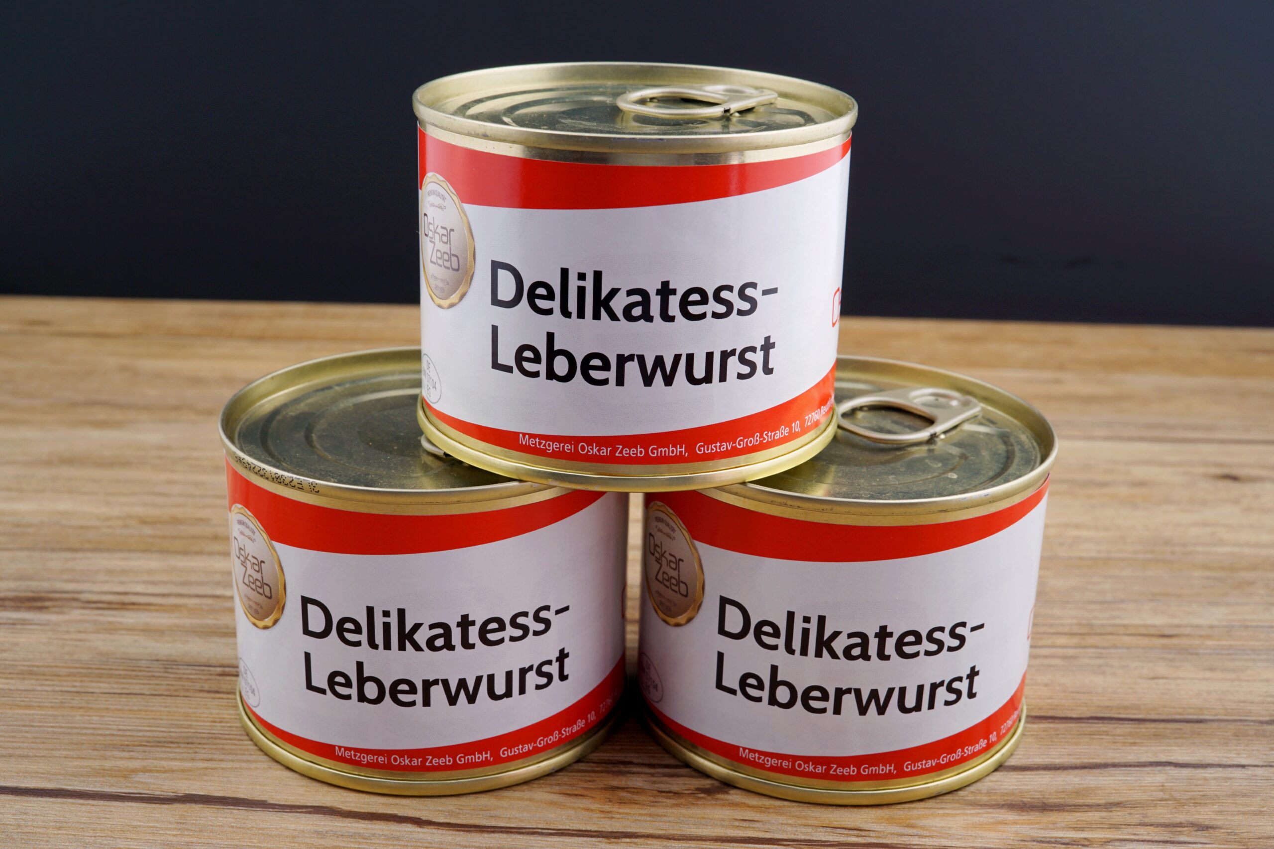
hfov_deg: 43.6
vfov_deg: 29.9
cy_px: 424
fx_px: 1592
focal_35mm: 45
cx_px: 637
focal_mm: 30
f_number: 10
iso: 100
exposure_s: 1/10
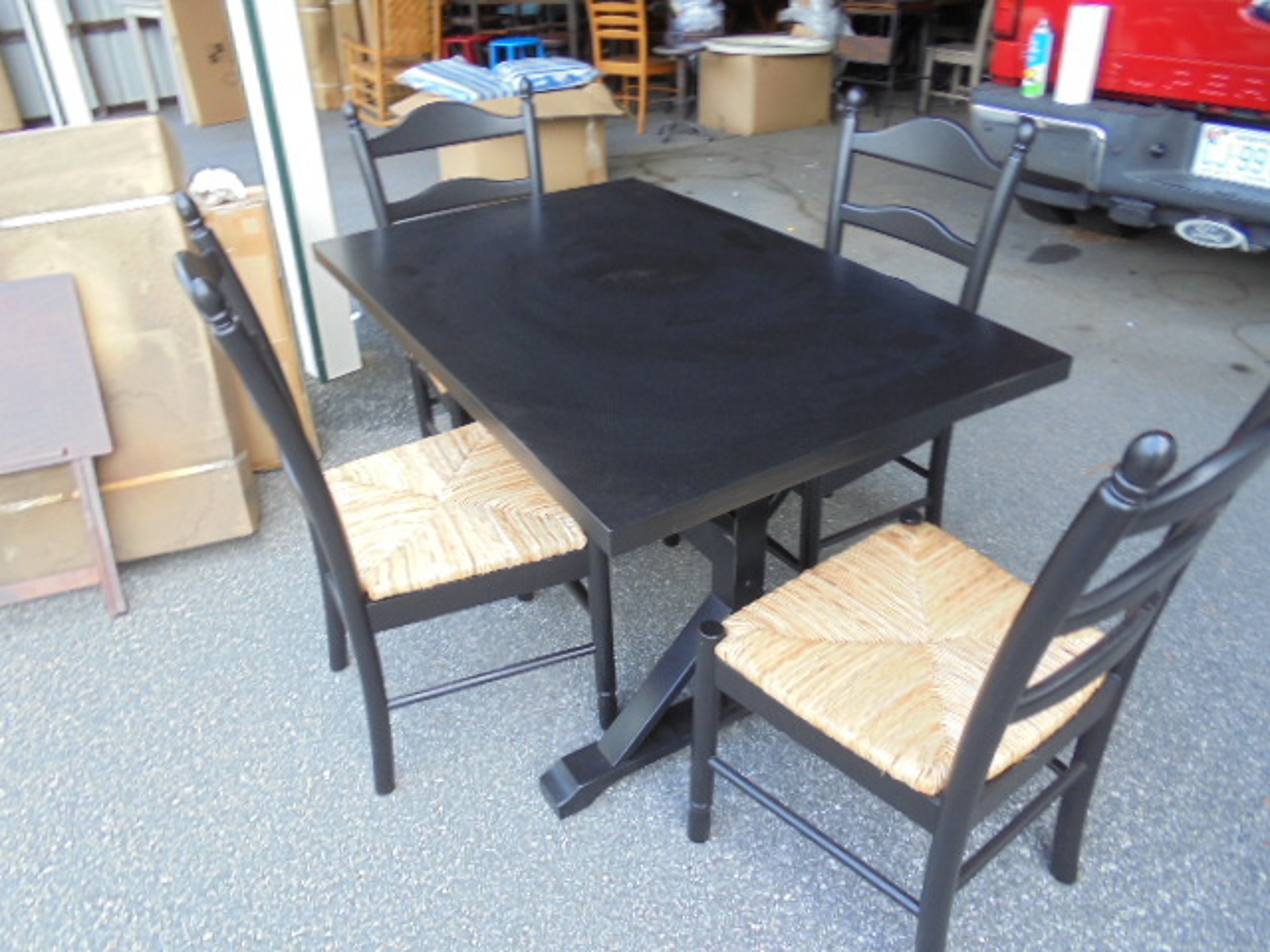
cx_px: 635
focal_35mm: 26
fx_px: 954
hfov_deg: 67.3
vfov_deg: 53.1
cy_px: 476
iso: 100
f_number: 3.5
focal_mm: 4.6
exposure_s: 1/30
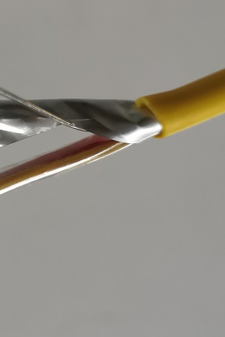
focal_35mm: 64
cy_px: 139
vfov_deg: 31.3
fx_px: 599
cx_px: -17
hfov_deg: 20.4
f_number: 1.8
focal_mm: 5.58
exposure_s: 1/25
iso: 400
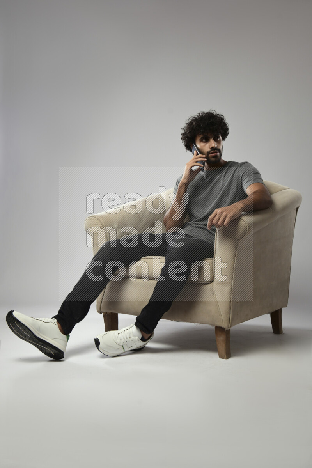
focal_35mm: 40
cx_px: 156
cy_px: 234
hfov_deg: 33.4
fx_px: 520
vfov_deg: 48.5
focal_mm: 40
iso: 400
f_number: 6.3
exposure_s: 1/125
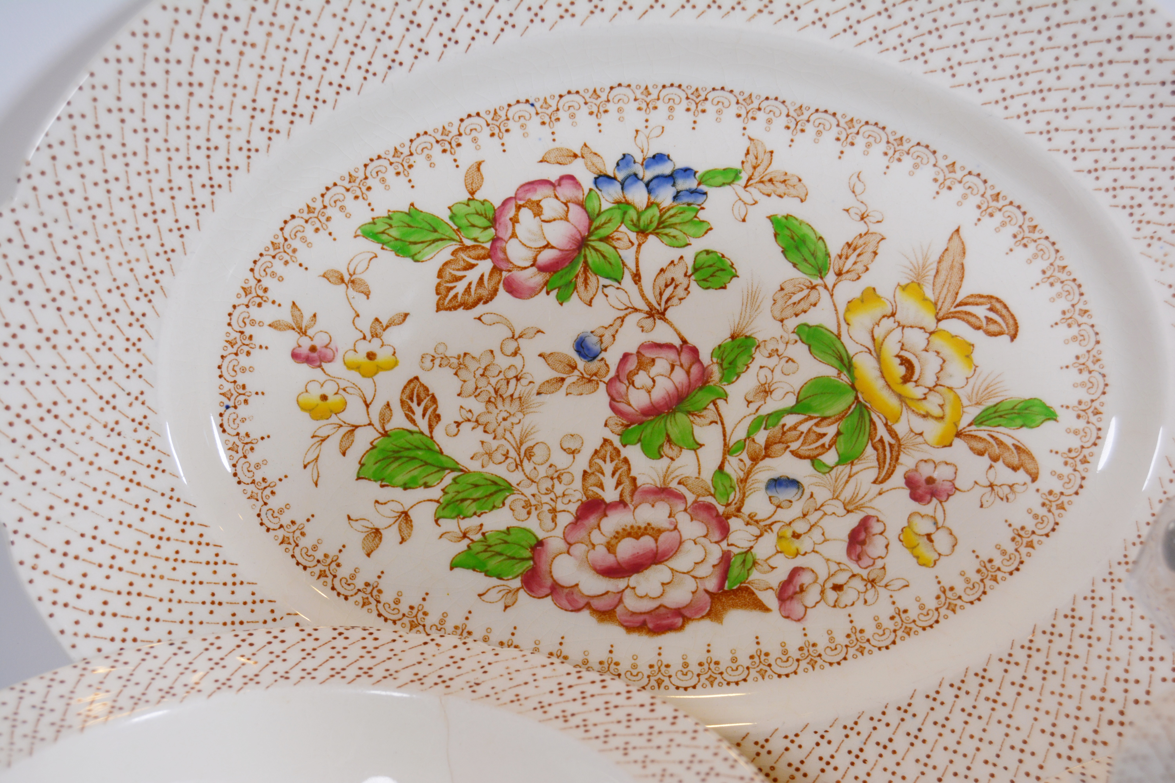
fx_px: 1860
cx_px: 588
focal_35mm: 57
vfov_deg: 23.8
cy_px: 392
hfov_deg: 35.1
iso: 220
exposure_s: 1/125
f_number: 5.6
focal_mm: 38
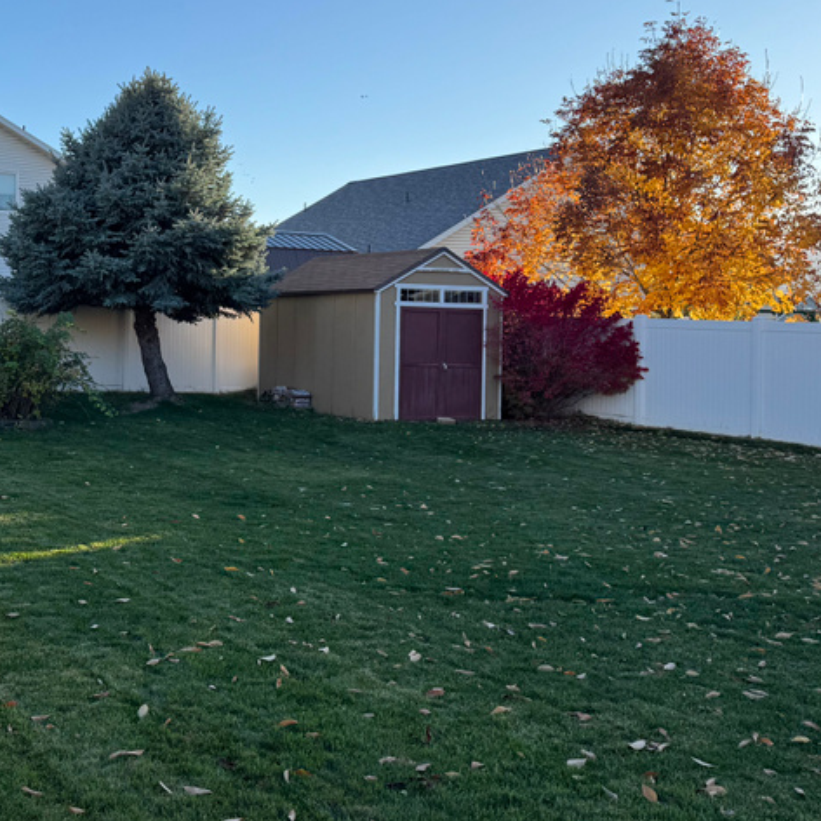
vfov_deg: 36.7
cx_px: 122
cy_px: 330
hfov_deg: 35.2
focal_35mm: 46
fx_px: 1234
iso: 80
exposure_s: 1/1721
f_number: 1.78
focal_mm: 6.76
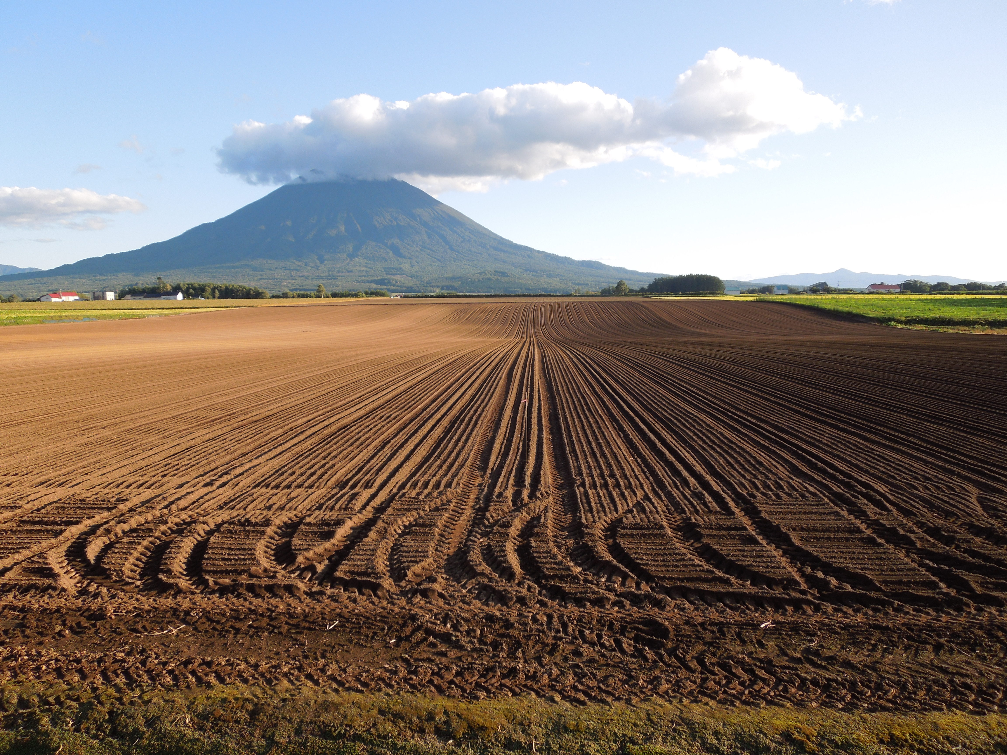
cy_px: 378
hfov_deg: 69.4
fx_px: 727
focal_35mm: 25
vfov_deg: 54.9
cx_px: 504
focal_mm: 4.5
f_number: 3.3
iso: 100
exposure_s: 1/400
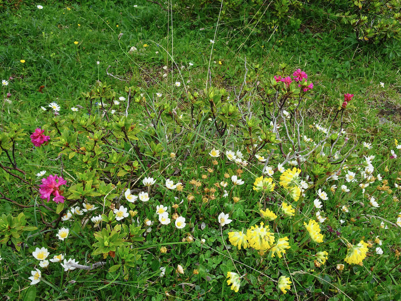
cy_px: 150
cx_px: 200
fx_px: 429
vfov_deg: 38.7
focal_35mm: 37
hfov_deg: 50.1
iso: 80
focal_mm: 6.37
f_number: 4
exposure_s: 1/100
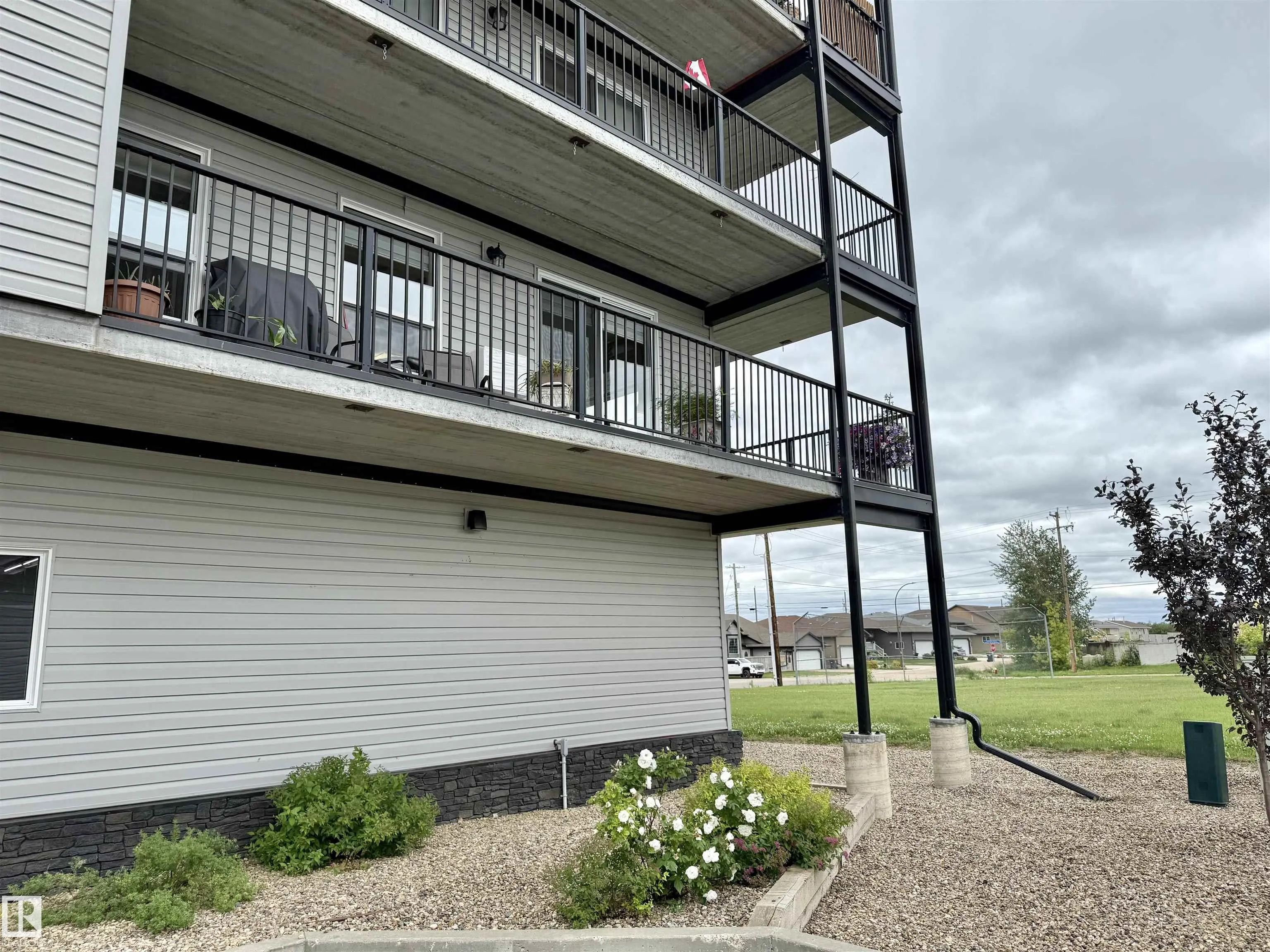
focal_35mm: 24
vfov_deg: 56.8
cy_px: 476
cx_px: 635
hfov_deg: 71.6
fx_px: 881
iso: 80
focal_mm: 6.76
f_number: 1.78
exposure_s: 1/1727
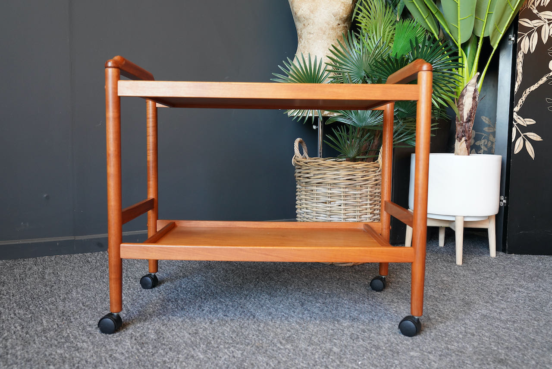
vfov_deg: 41.1
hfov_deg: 58.7
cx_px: 276
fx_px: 491
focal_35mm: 32
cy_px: 184
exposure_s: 1/20
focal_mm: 32
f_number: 5
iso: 1250
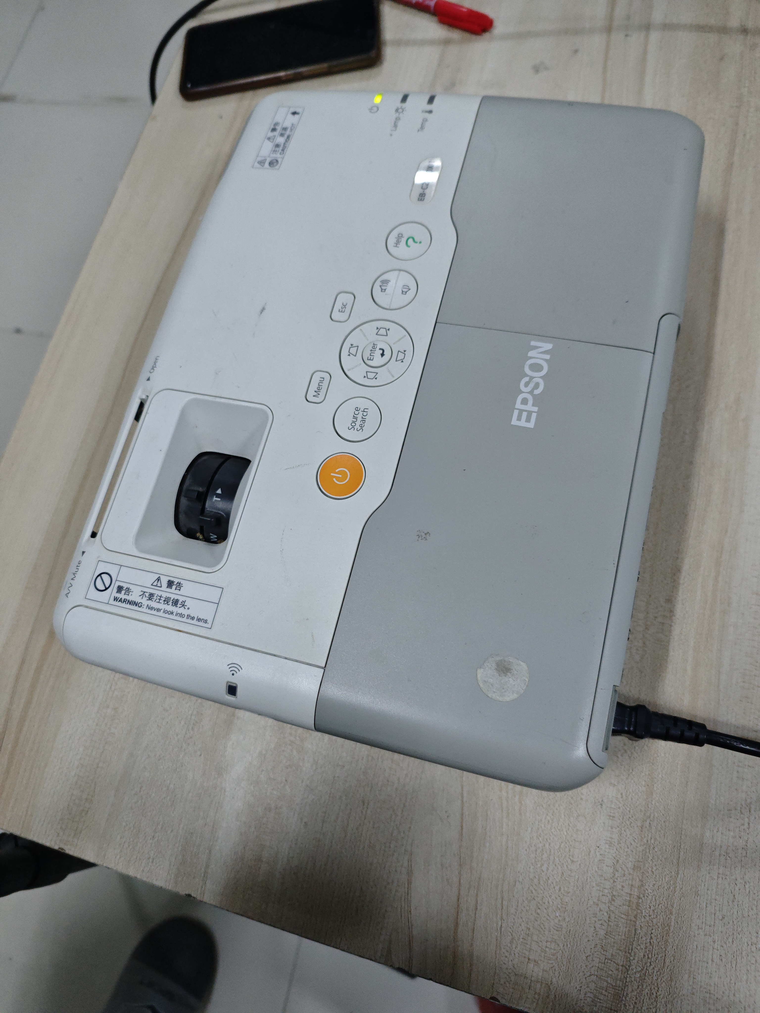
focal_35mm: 23
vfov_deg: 73.9
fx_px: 673
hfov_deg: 58.9
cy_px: 506
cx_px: 380
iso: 400
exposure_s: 1/50
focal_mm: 6.55
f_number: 1.6
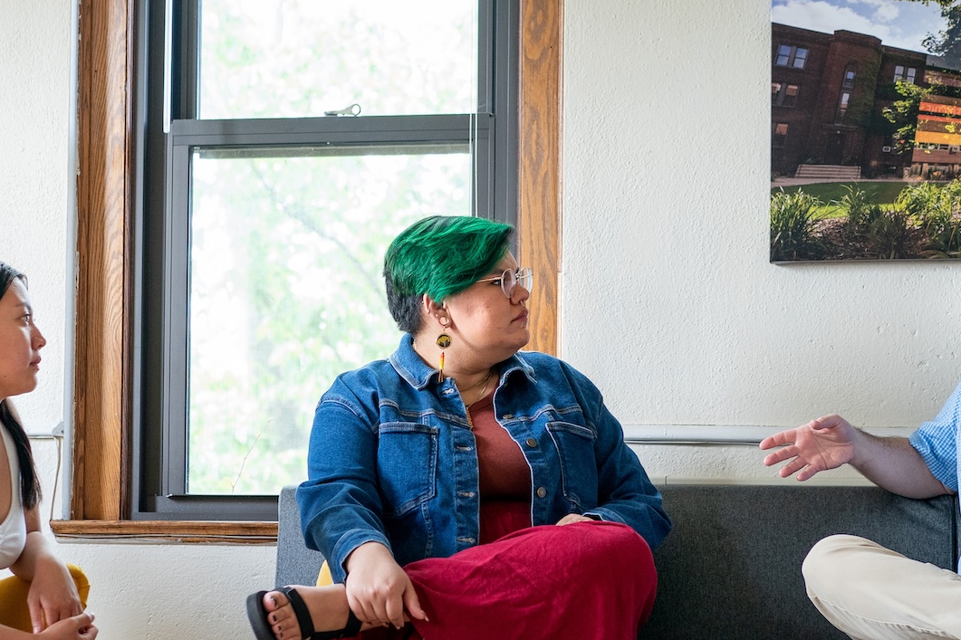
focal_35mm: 107
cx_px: 475
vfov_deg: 12.7
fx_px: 2856
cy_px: 497
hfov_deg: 19.1
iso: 1250
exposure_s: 1/125
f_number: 3.2
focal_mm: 55
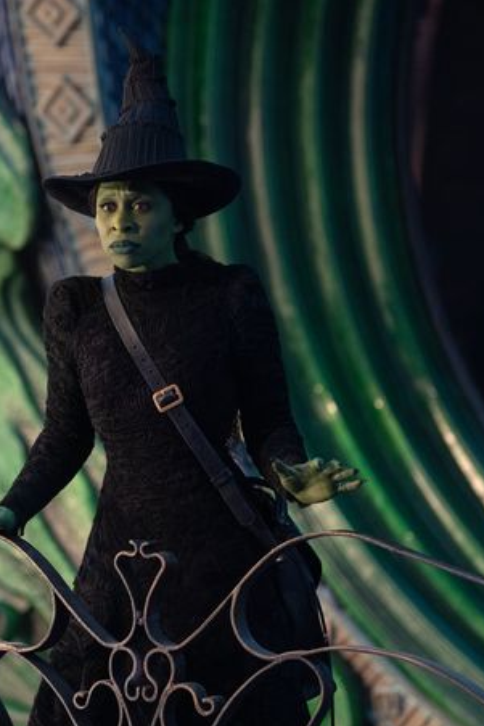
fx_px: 3687
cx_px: 98
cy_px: 363
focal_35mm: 183
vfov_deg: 11.2
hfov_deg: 7.5
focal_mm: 121
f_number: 2.8
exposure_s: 1/125
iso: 2500
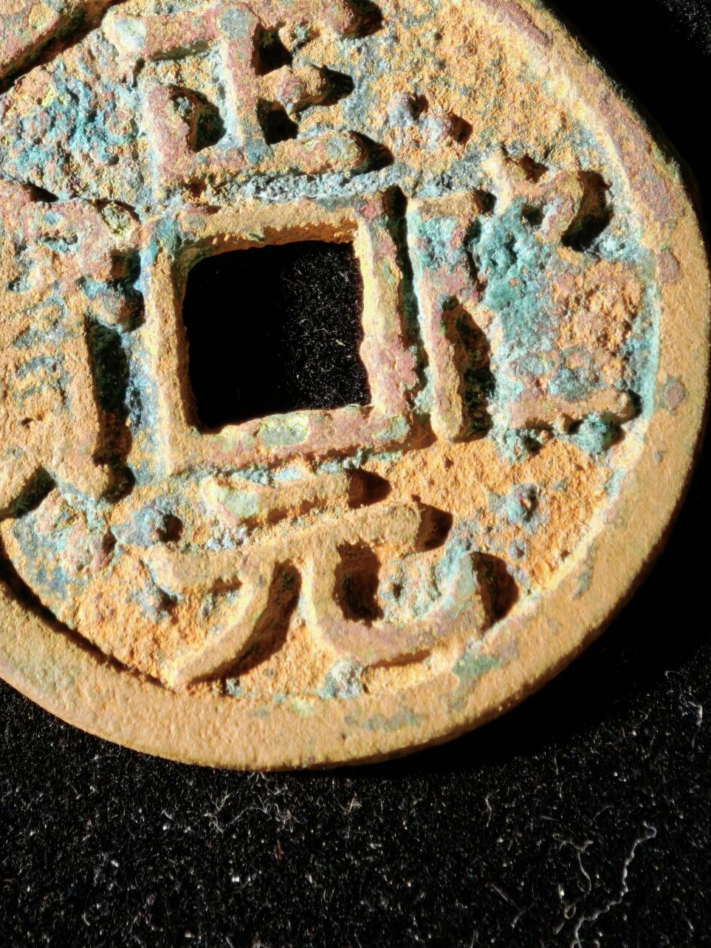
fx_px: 4108
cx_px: 269
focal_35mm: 150
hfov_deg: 9.9
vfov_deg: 13.1
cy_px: 298
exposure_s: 1/100
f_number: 2
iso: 400
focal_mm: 9
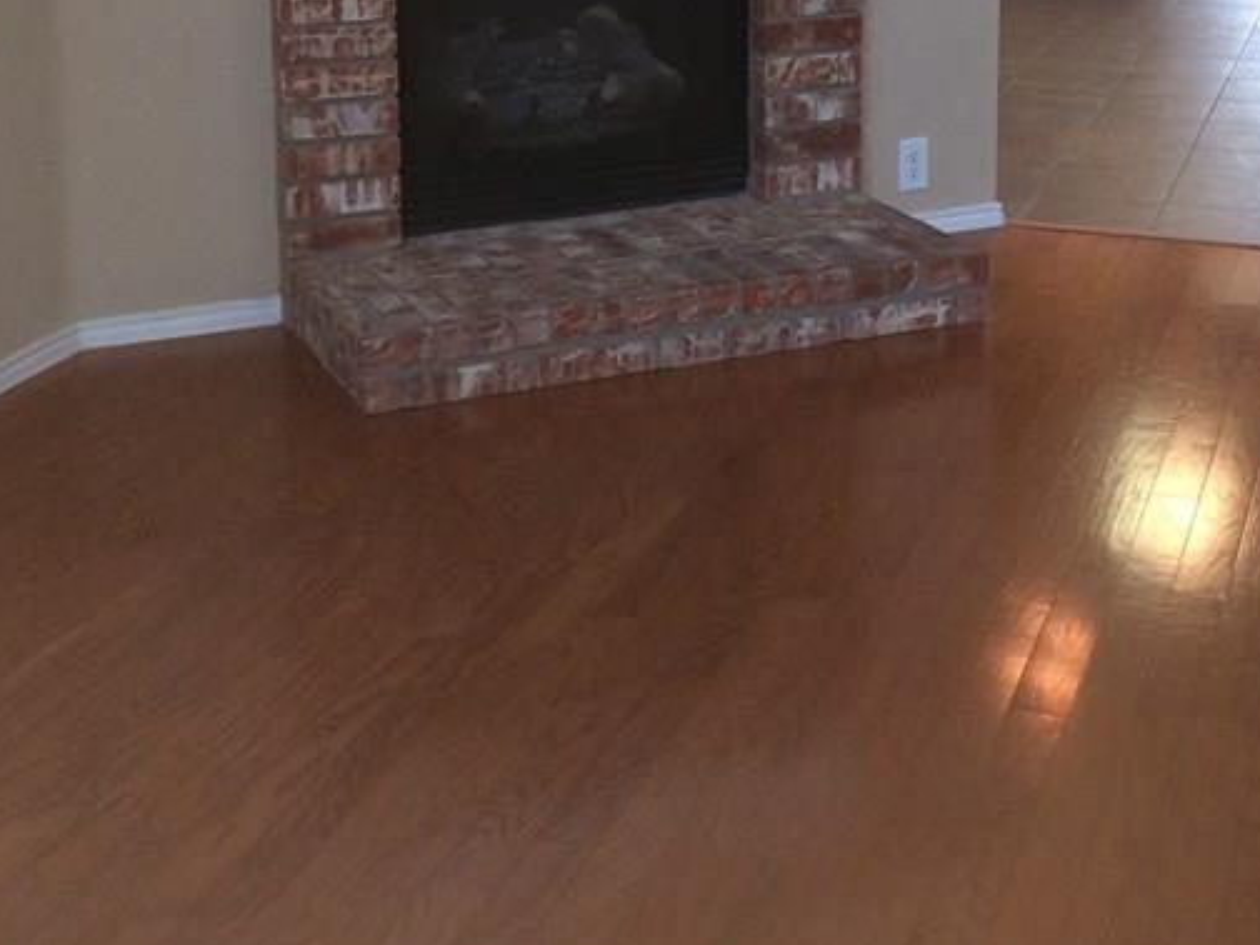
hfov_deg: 31.6
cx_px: 538
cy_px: 18
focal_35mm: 61
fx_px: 2220
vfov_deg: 23.1
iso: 160
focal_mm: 4.12
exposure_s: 1/30
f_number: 2.2
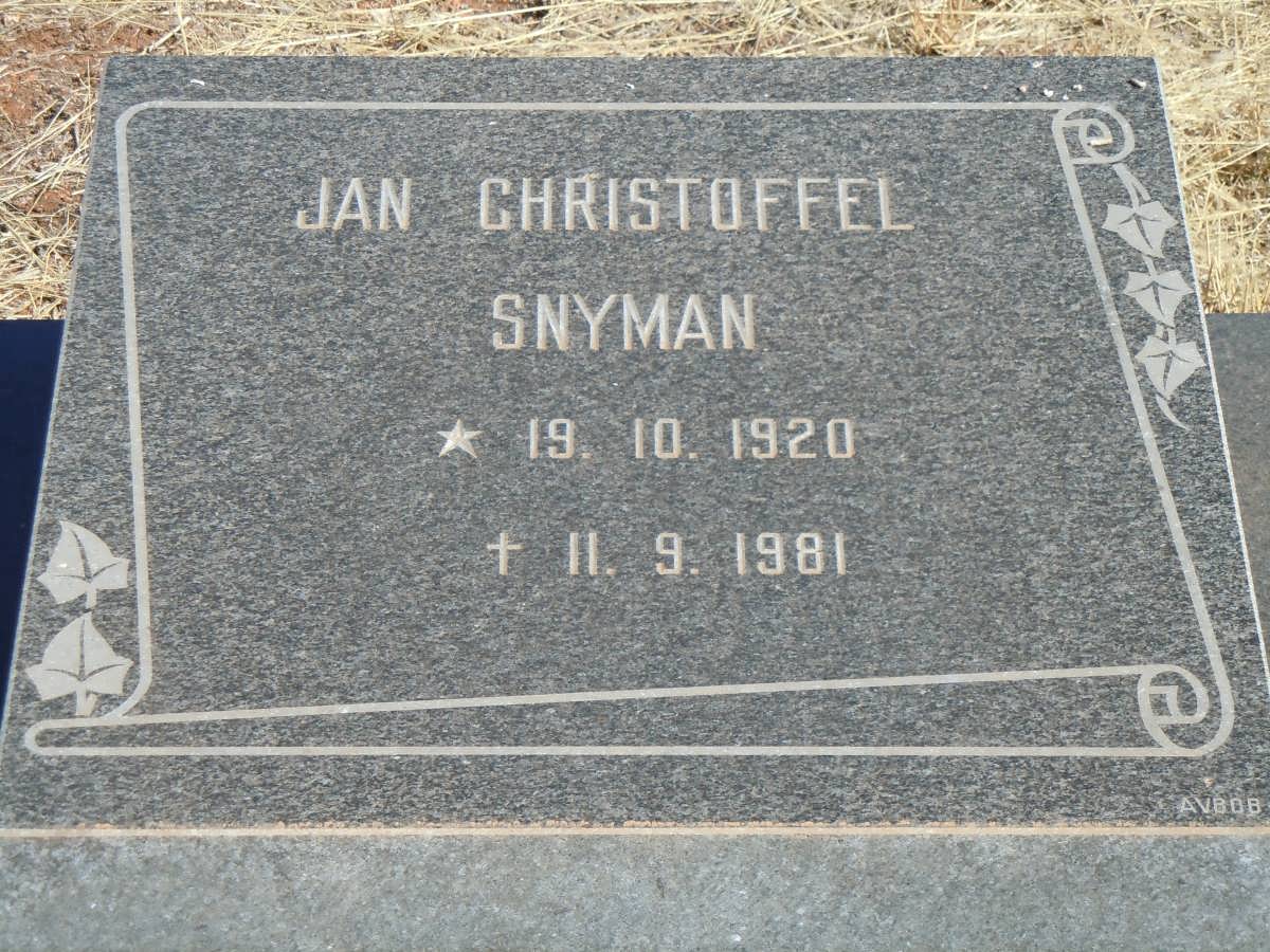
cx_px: 635
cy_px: 476
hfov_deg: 17.0
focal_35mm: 116
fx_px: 4256
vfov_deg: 12.8
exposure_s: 1/800
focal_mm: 20.9
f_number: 4.6
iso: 200
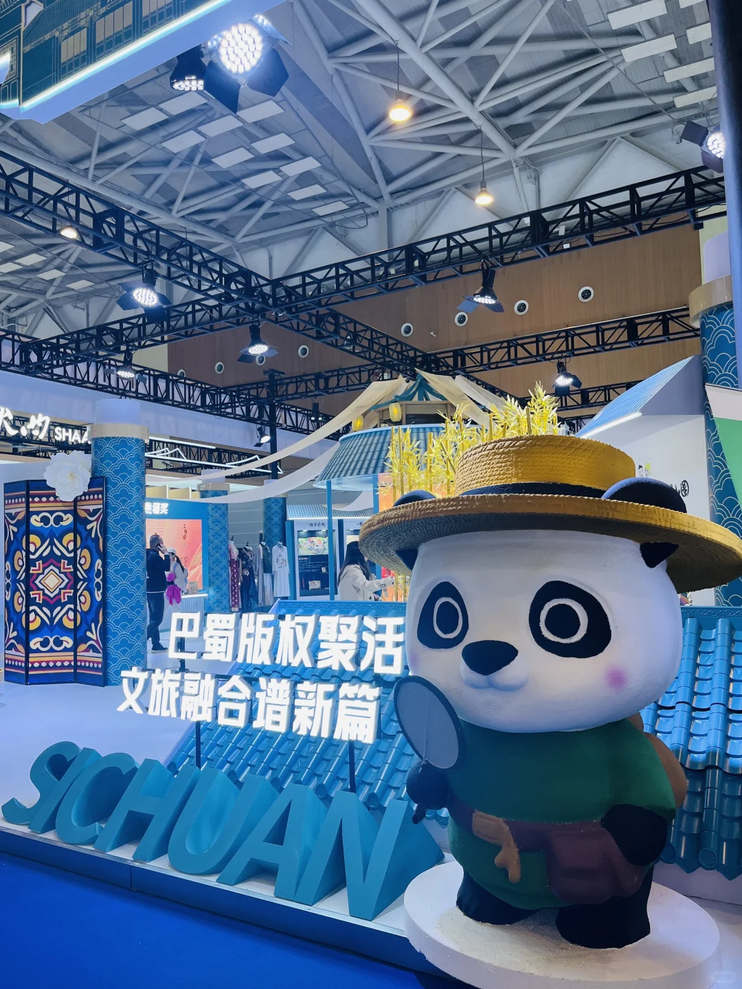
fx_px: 743
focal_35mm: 26
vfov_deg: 67.3
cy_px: 494
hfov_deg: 53.1
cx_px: 371
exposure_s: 1/100
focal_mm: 5.1
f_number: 1.6
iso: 50
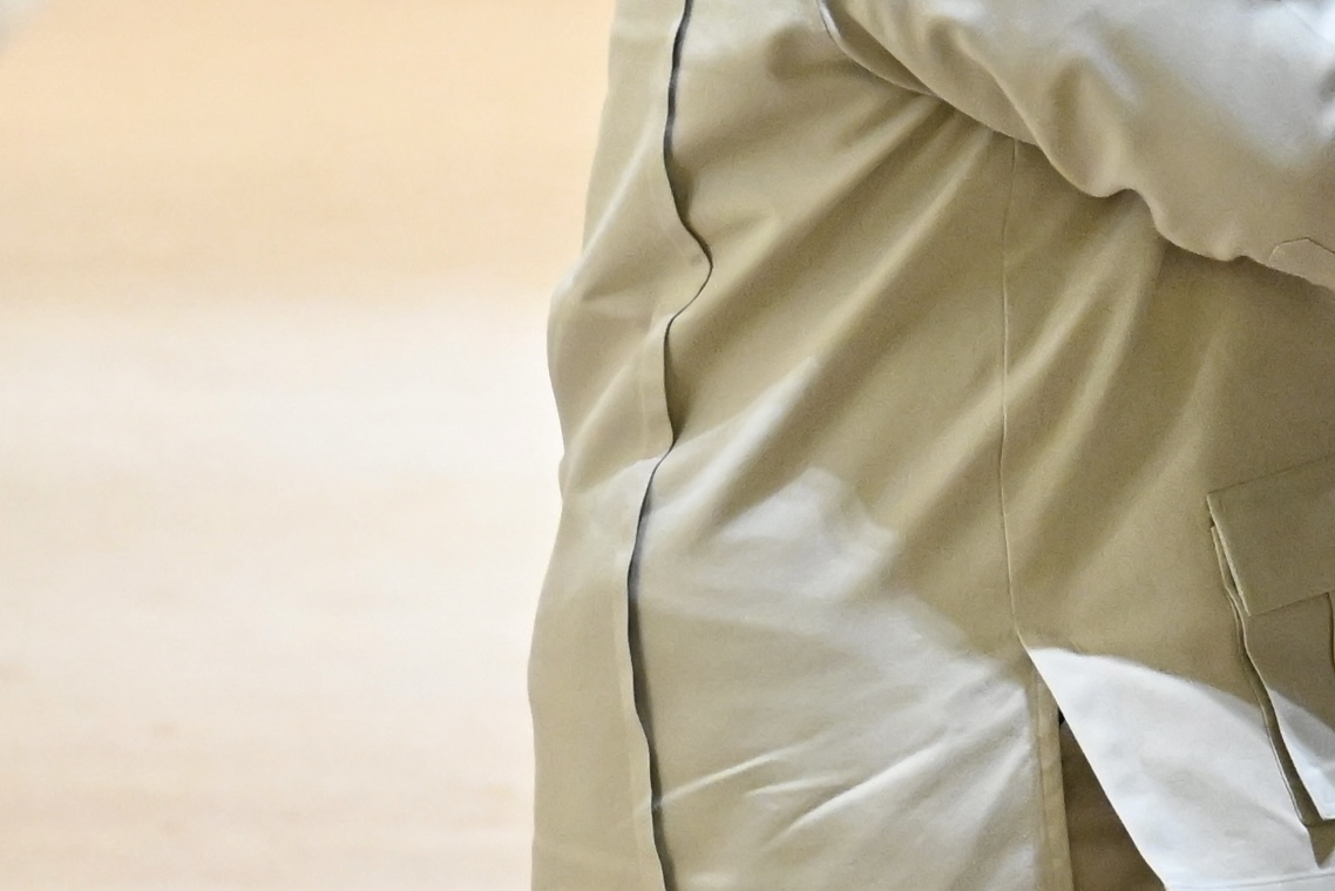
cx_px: 1676
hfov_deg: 10.9
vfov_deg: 7.4
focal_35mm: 185
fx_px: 6861
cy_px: -55
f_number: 2.8
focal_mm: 48
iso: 4000
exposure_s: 1/250
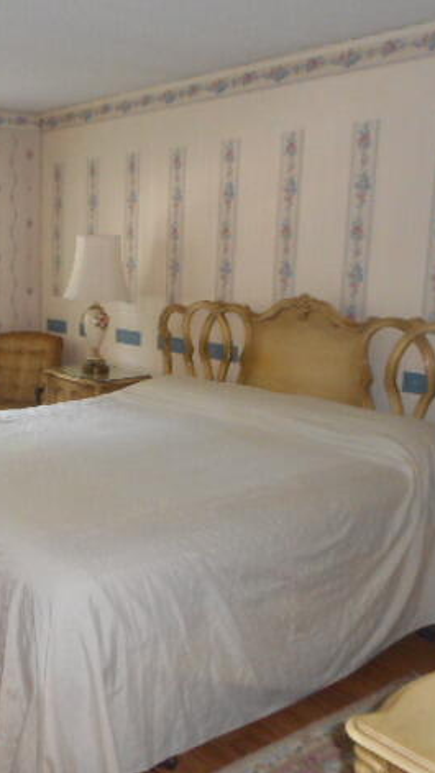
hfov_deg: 30.8
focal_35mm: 37
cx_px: 61
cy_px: 392
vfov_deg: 54.0
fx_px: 759
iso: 500
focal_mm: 4.5
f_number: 3.7
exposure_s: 1/25
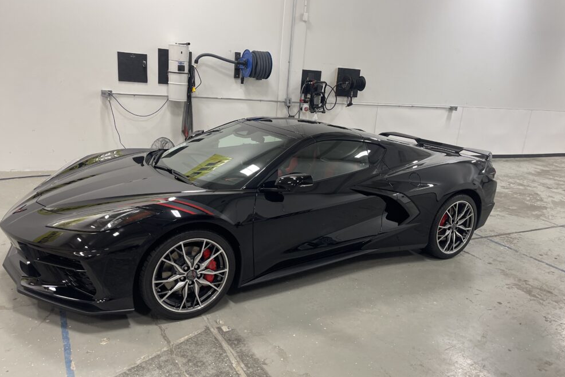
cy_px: 196
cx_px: 289
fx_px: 424
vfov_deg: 47.9
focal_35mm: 27
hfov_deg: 67.4
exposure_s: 1/120
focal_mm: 5.1
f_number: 1.6
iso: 125
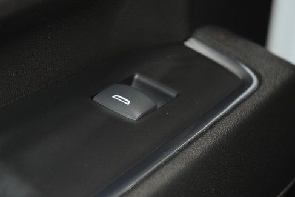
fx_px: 1131
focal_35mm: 138
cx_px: 118
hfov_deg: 14.8
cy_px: 100
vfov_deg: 9.9
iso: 2200
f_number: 4.5
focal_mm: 70
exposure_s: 1/125
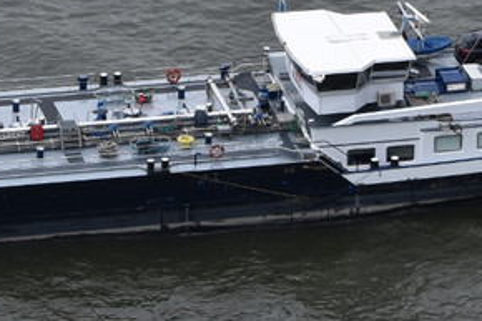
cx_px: 17
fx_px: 5821
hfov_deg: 4.7
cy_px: -111
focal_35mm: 435
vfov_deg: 3.1
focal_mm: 70
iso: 200
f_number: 9
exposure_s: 1/320
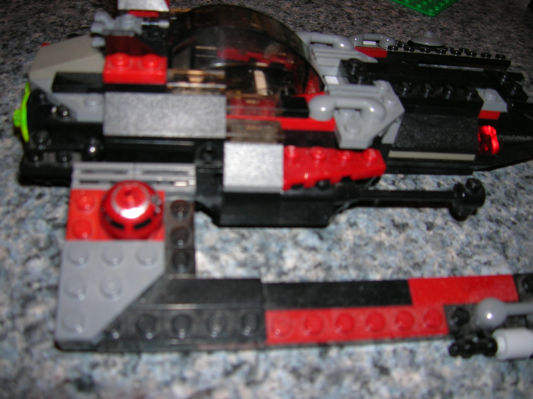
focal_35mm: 34
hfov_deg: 54.0
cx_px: 266
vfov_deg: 41.7
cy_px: 200
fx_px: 523
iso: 50
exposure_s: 1/60.1
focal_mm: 5.7
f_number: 2.9
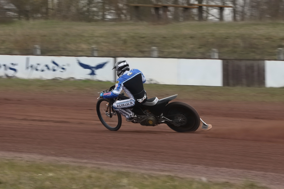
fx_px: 1775
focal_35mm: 225
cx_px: 142
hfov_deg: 9.1
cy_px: 94
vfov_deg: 6.1
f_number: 10
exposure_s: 1/250
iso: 320
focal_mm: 150
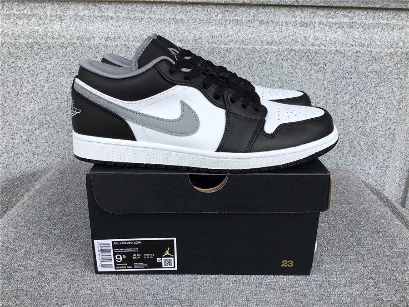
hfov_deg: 58.4
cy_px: 154
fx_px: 366
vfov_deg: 45.4
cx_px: 204
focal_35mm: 31
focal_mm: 3.3
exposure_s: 1/463
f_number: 2.4
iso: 25
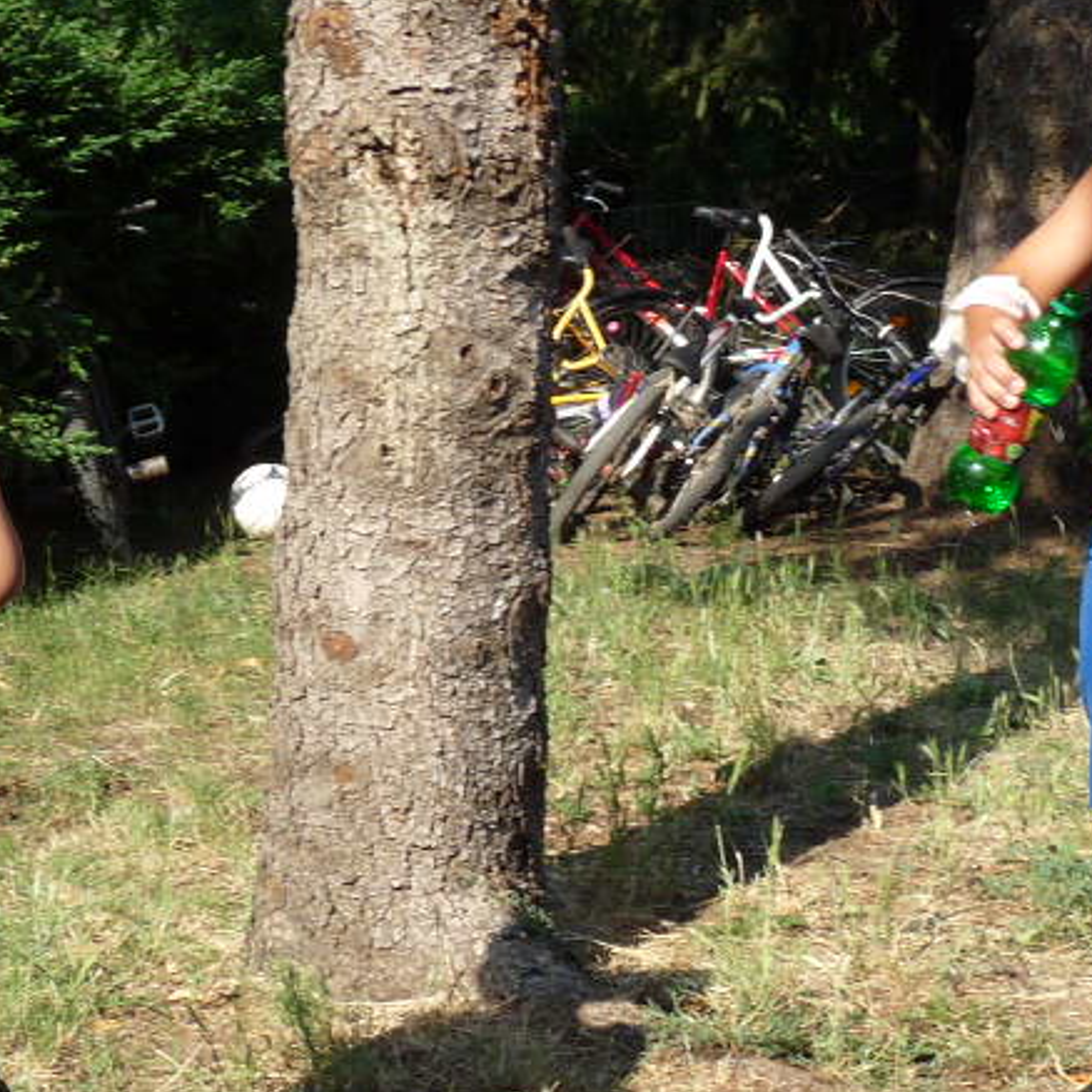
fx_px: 2998
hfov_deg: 20.6
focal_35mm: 84
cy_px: 506
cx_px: 571
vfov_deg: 20.6
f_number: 4.5
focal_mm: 6.5
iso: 100
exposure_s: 1/250
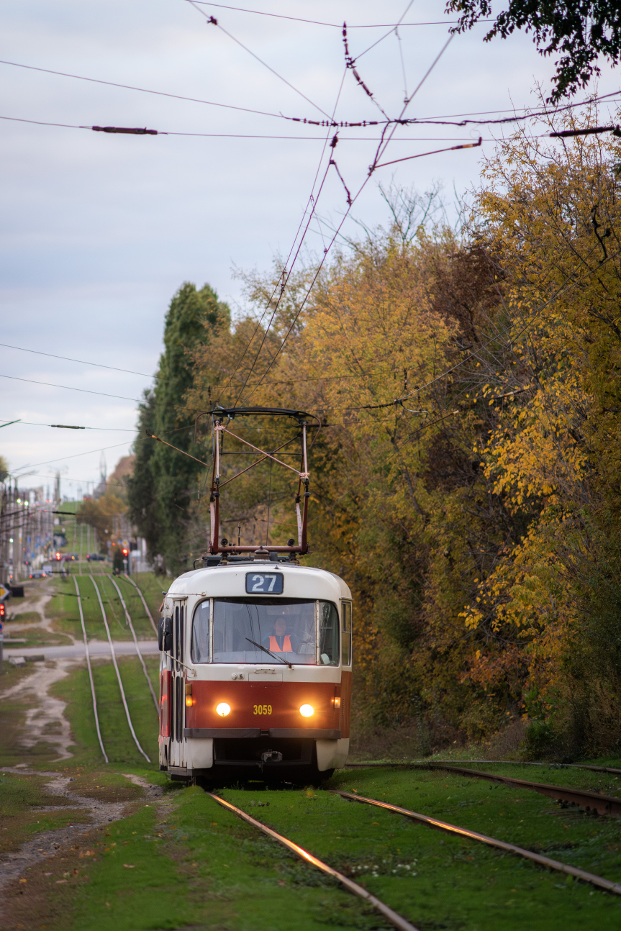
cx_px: 309
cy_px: 467
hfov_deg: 6.5
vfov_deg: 9.8
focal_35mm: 211
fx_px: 5458
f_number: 4
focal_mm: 210
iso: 3200
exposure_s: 1/1000
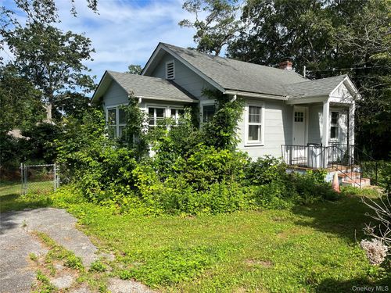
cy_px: 146
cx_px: 196
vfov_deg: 53.1
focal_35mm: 26
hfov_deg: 67.3
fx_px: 294
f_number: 1.6
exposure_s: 1/2632
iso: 50
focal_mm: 5.1
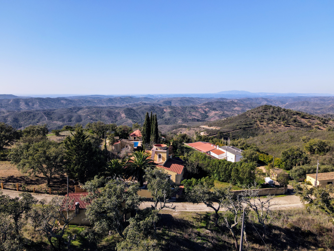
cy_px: 126
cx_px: 167
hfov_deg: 71.6
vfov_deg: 56.8
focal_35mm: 24
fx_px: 232
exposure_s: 1/15
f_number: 2.8
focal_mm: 4.5
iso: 160
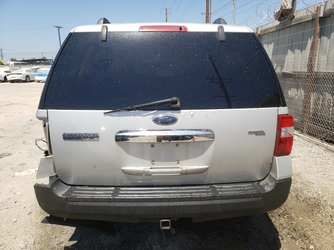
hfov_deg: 67.3
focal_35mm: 26
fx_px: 251
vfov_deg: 53.1
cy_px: 125
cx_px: 167
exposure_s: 1/2500
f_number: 1.5
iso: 50
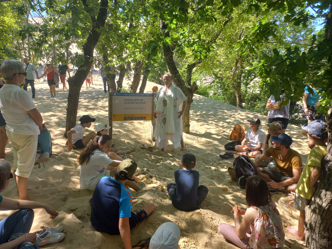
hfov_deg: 69.4
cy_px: 124
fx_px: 240
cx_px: 166
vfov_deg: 54.9
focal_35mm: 25
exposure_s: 1/127
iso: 25
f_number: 1.8
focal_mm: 4.6
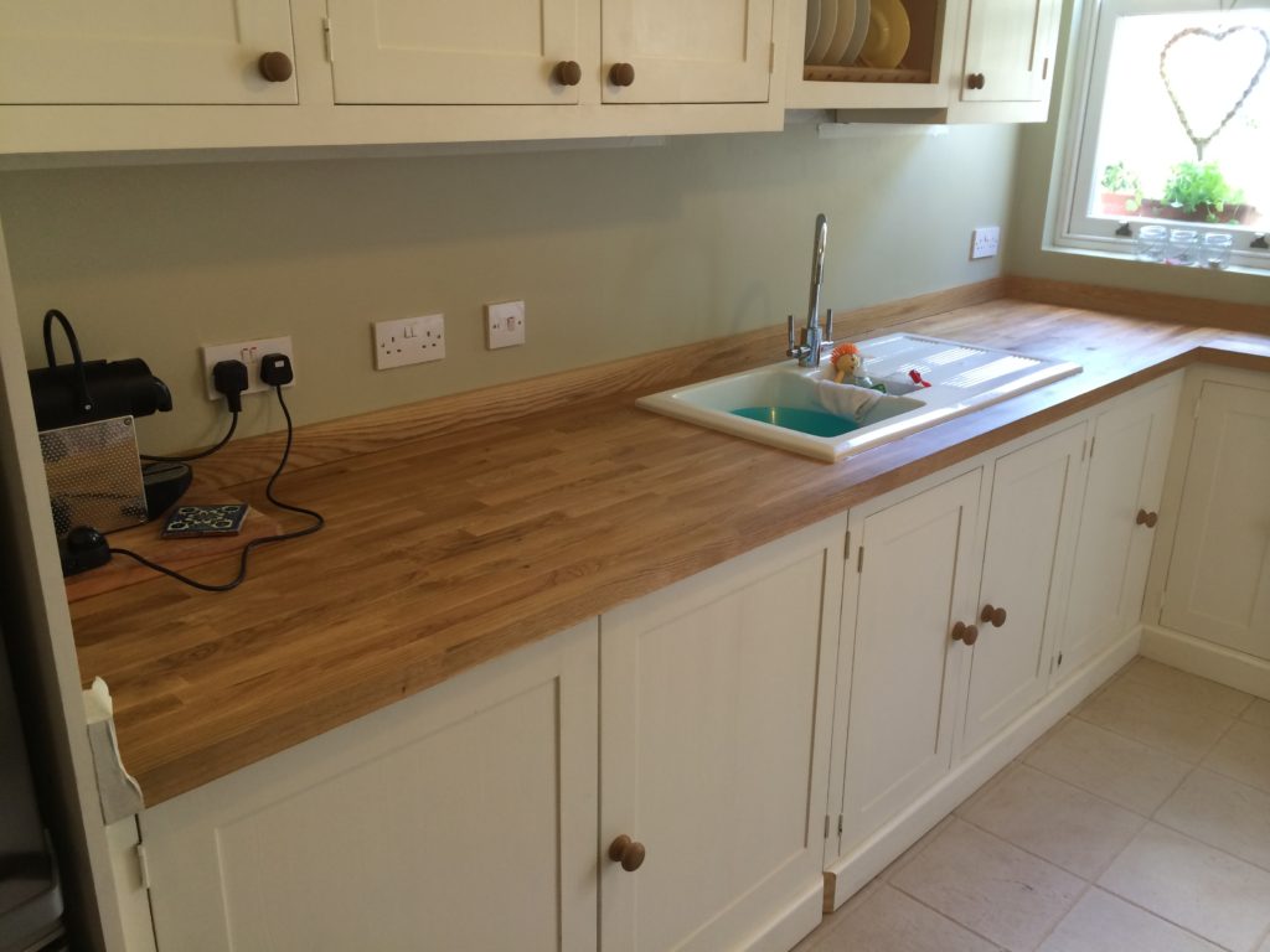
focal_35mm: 30
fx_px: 1101
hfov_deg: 60.0
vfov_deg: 46.8
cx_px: 635
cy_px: 476
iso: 80
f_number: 2.2
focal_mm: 4.12
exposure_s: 1/30
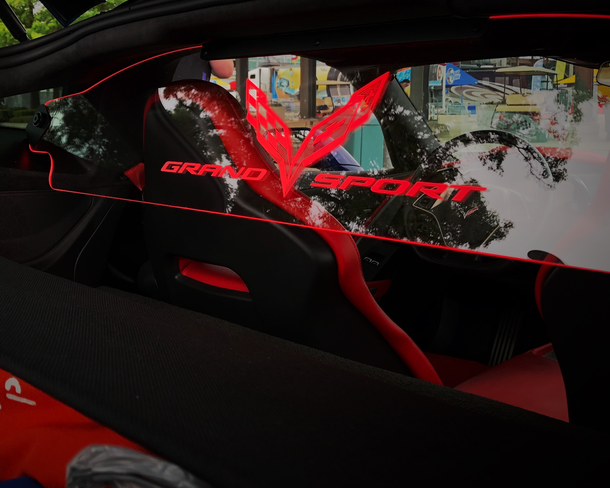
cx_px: 212
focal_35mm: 43
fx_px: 776
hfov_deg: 42.4
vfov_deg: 34.7
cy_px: 179
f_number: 1.8
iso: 32
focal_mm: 4
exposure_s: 1/120
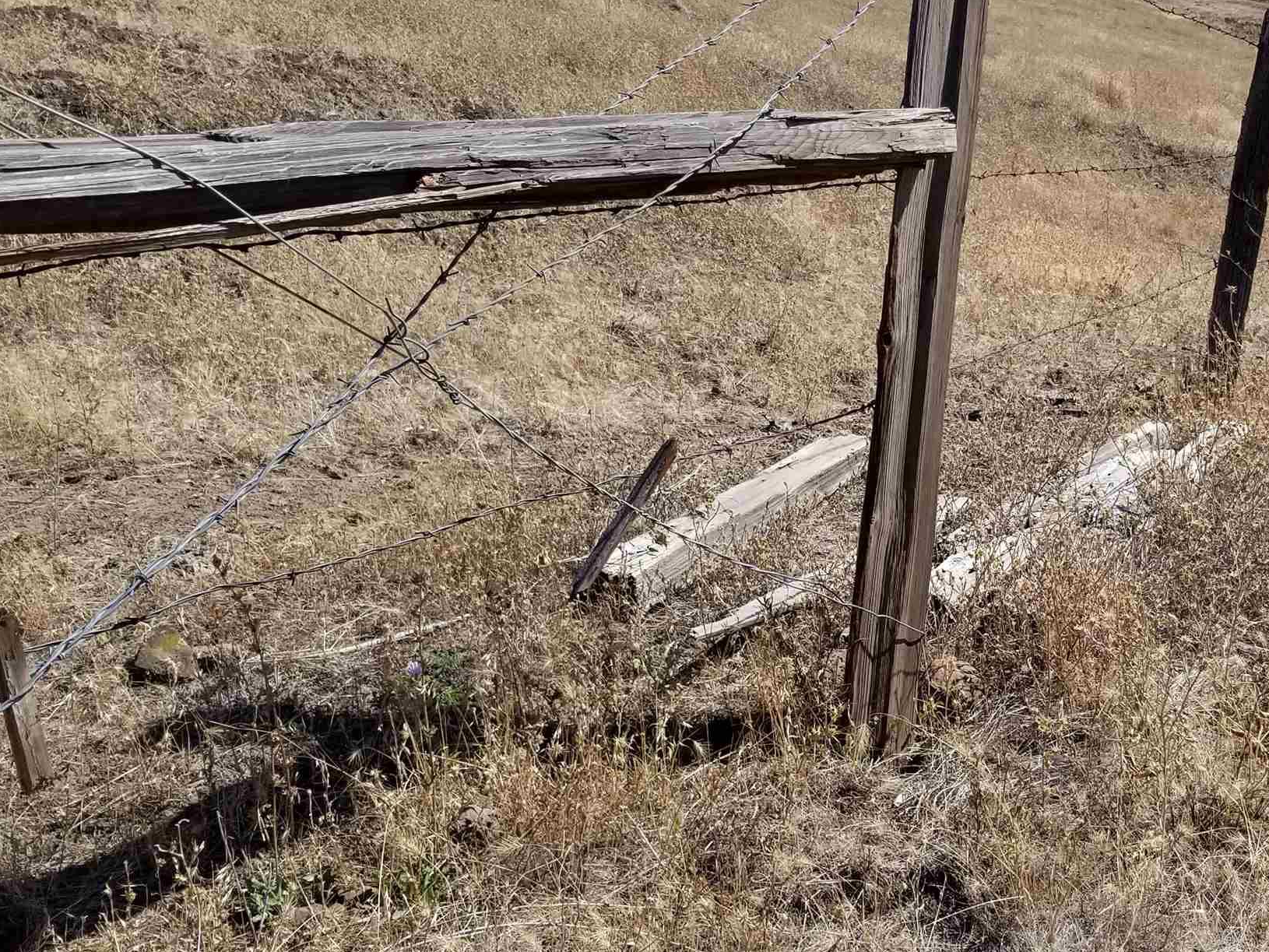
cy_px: 444
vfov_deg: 29.7
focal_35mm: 49
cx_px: 907
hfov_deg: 38.2
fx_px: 1797
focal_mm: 4.3
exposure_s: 1/2600
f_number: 1.7
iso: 50
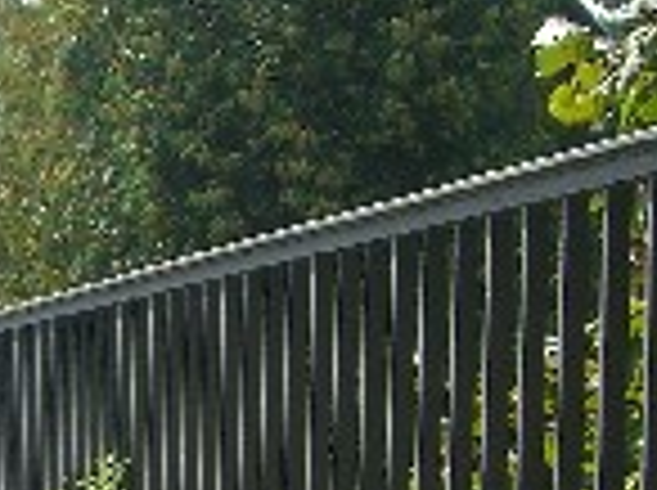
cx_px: -376
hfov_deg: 12.3
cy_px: 753
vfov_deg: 9.4
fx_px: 2880
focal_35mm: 152
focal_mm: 7.9
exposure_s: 1/320
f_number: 4
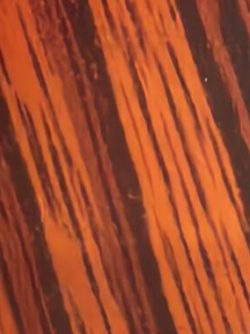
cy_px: 506
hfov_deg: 11.5
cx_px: 528
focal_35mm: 114
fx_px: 1098
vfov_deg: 15.8
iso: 1250
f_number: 2.2
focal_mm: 1.95
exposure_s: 1/50
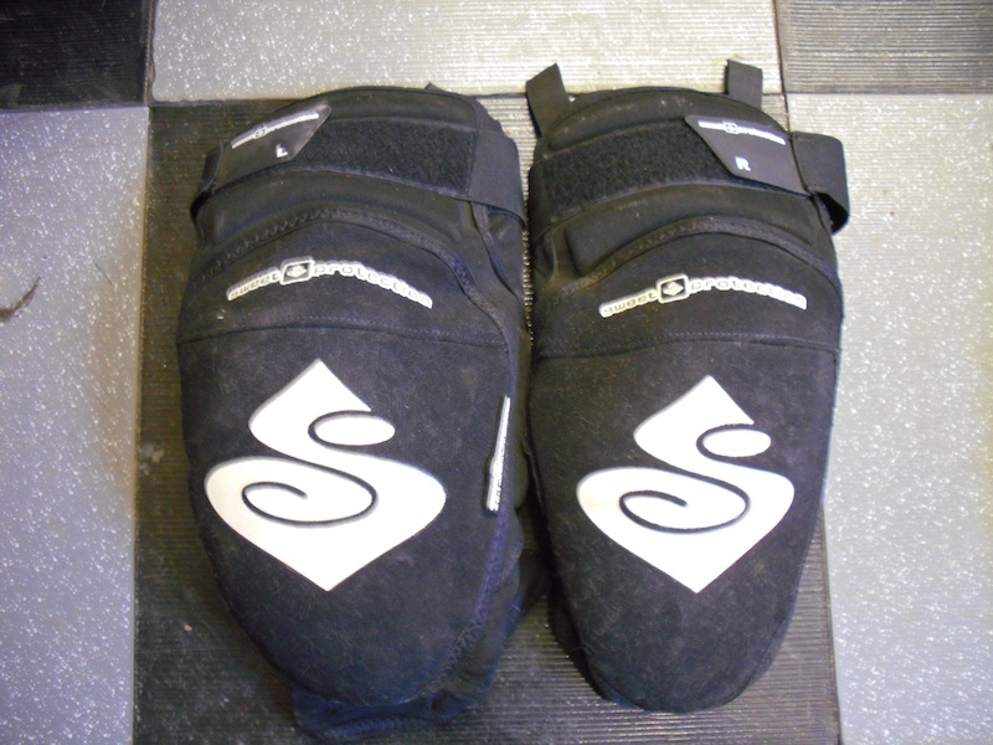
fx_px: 1004
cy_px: 372
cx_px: 496
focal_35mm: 35
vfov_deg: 40.7
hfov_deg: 52.6
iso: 400
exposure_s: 1/5
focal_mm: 6.3
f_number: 3
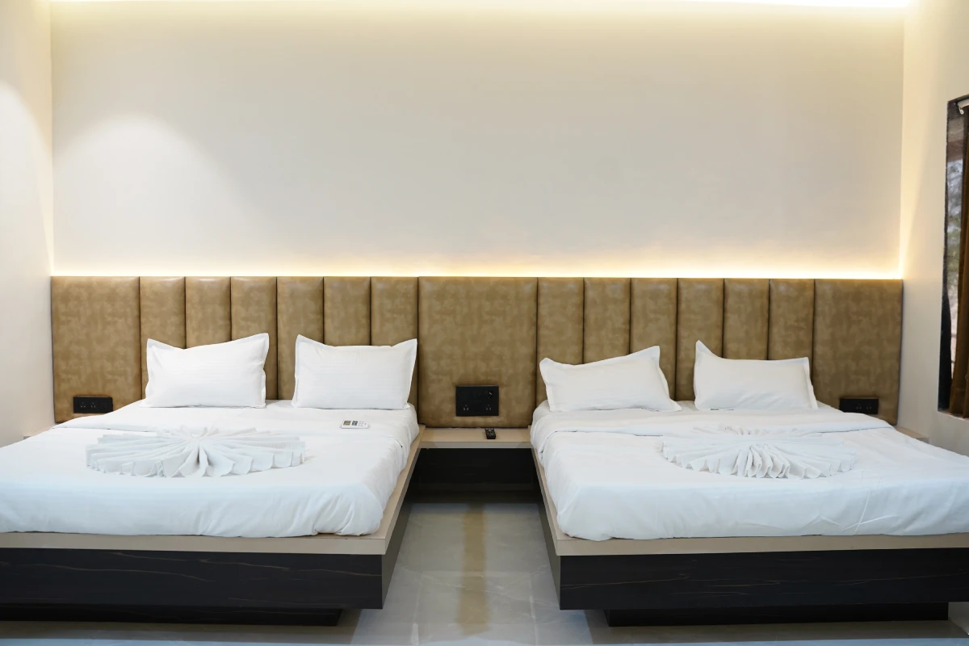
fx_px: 942
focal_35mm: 35
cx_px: 484
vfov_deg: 37.9
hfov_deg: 54.4
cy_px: 323
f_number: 3.2
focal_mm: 35
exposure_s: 1/125
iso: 1000
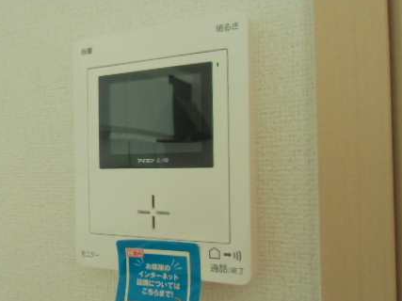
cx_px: 115
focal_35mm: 36
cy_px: 172
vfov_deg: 39.6
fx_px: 418
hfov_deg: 49.9
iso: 400
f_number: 3
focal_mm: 4.24
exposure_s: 1/25
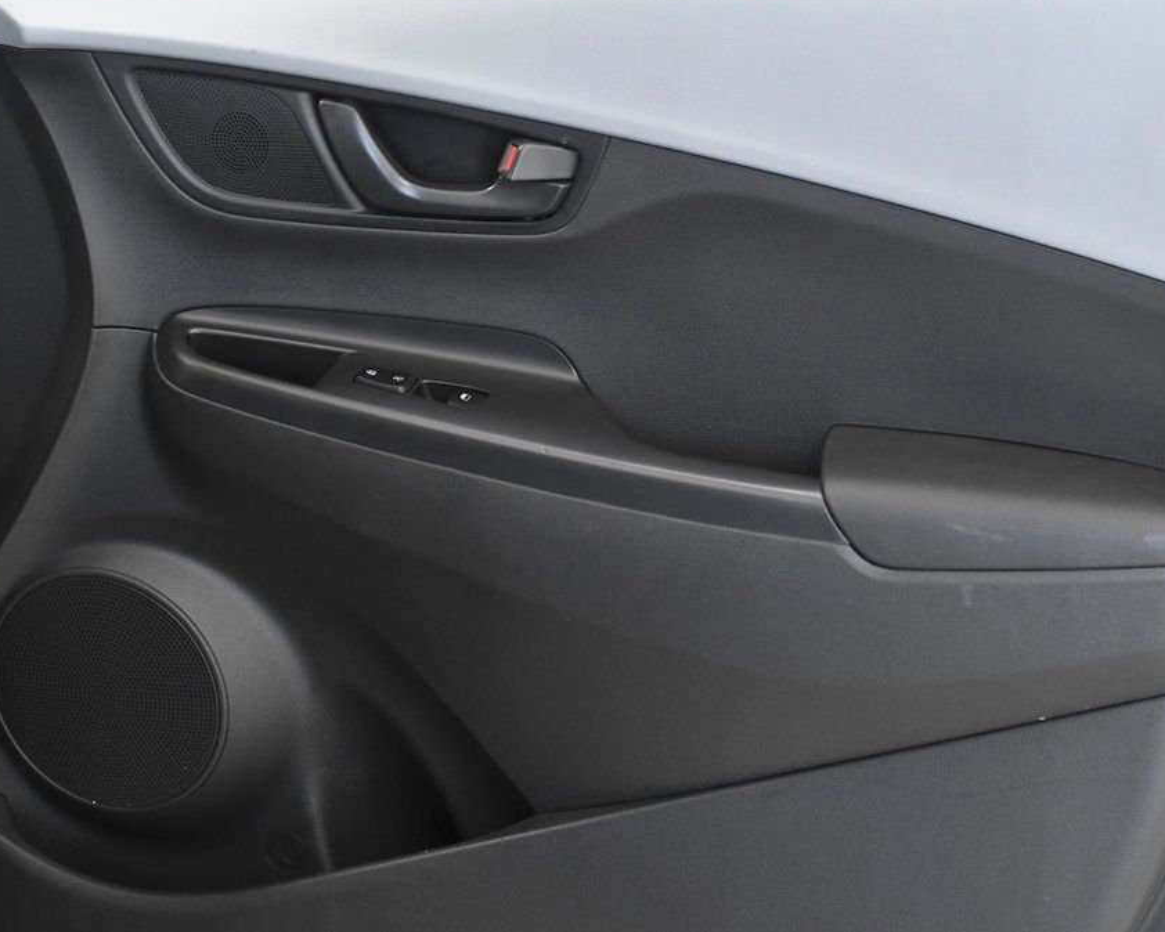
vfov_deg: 17.3
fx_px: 3069
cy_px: 463
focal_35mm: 89
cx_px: 578
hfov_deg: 21.5
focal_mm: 52
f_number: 3.5
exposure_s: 1/800
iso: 2500
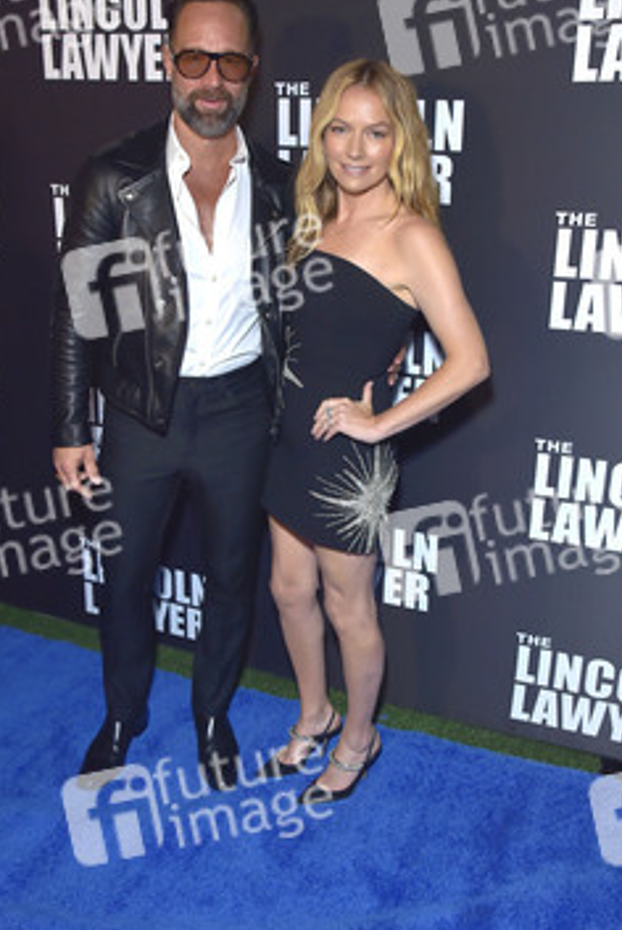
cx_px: 275
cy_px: 408
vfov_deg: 55.6
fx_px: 879
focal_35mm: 34
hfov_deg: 38.9
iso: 800
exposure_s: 1/200
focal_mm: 30
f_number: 6.3
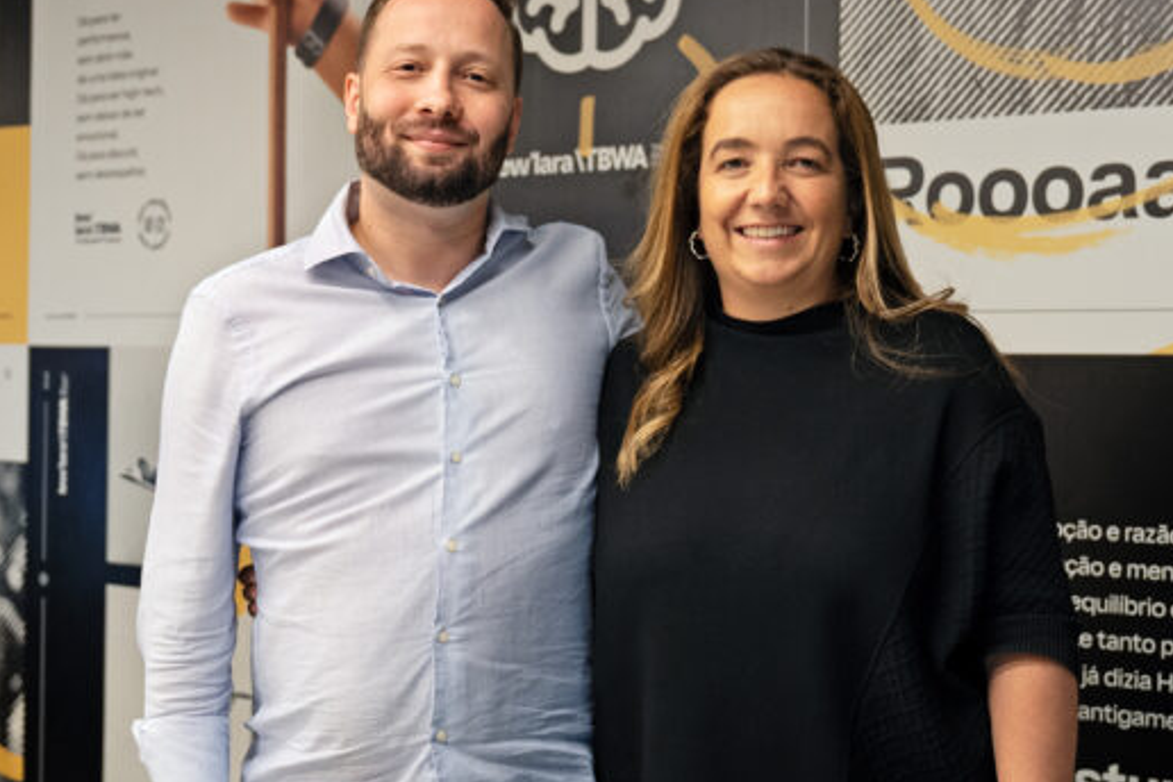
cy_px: 371
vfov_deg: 21.2
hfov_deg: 31.4
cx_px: 559
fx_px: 2085
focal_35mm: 64
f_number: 3.2
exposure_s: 1/60
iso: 800
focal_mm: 29
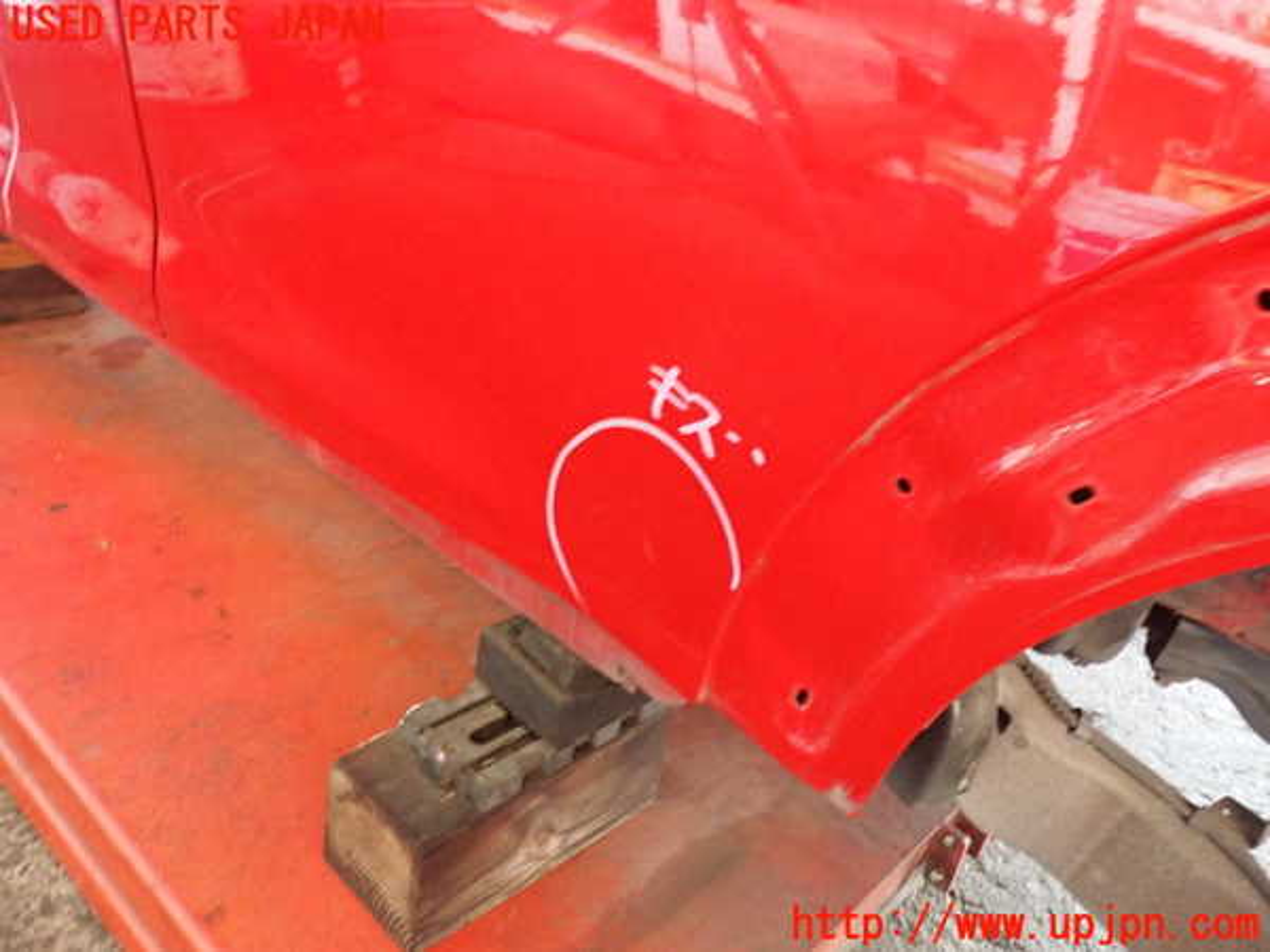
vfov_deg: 46.8
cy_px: 476
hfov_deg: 60.0
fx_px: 1101
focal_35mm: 30
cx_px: 635
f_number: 2.3
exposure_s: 1/25
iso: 800
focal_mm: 5.4
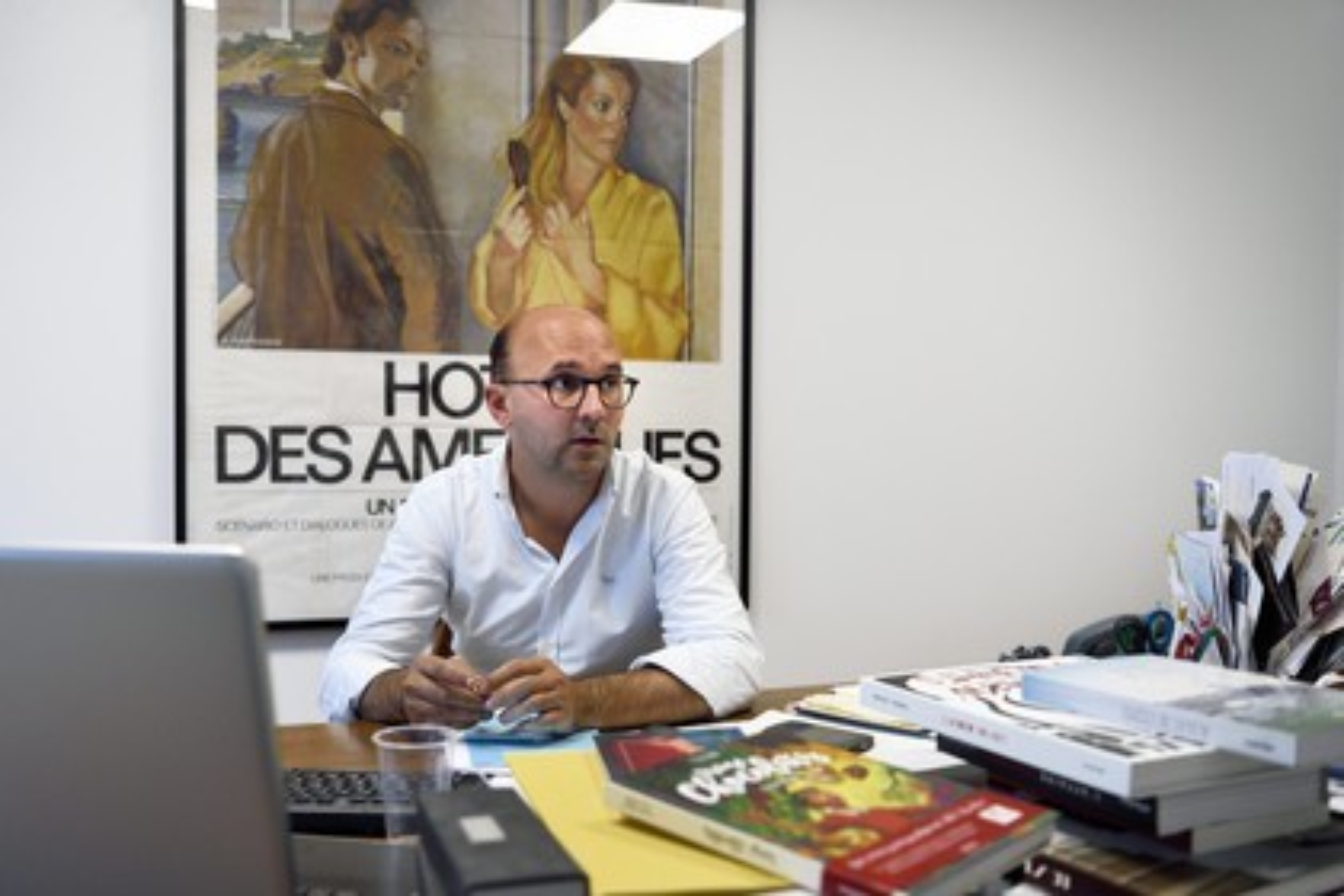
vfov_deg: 41.1
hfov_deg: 58.7
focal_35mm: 32
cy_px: 448
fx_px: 1195
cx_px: 672
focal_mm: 32
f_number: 3.5
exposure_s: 1/250
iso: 800
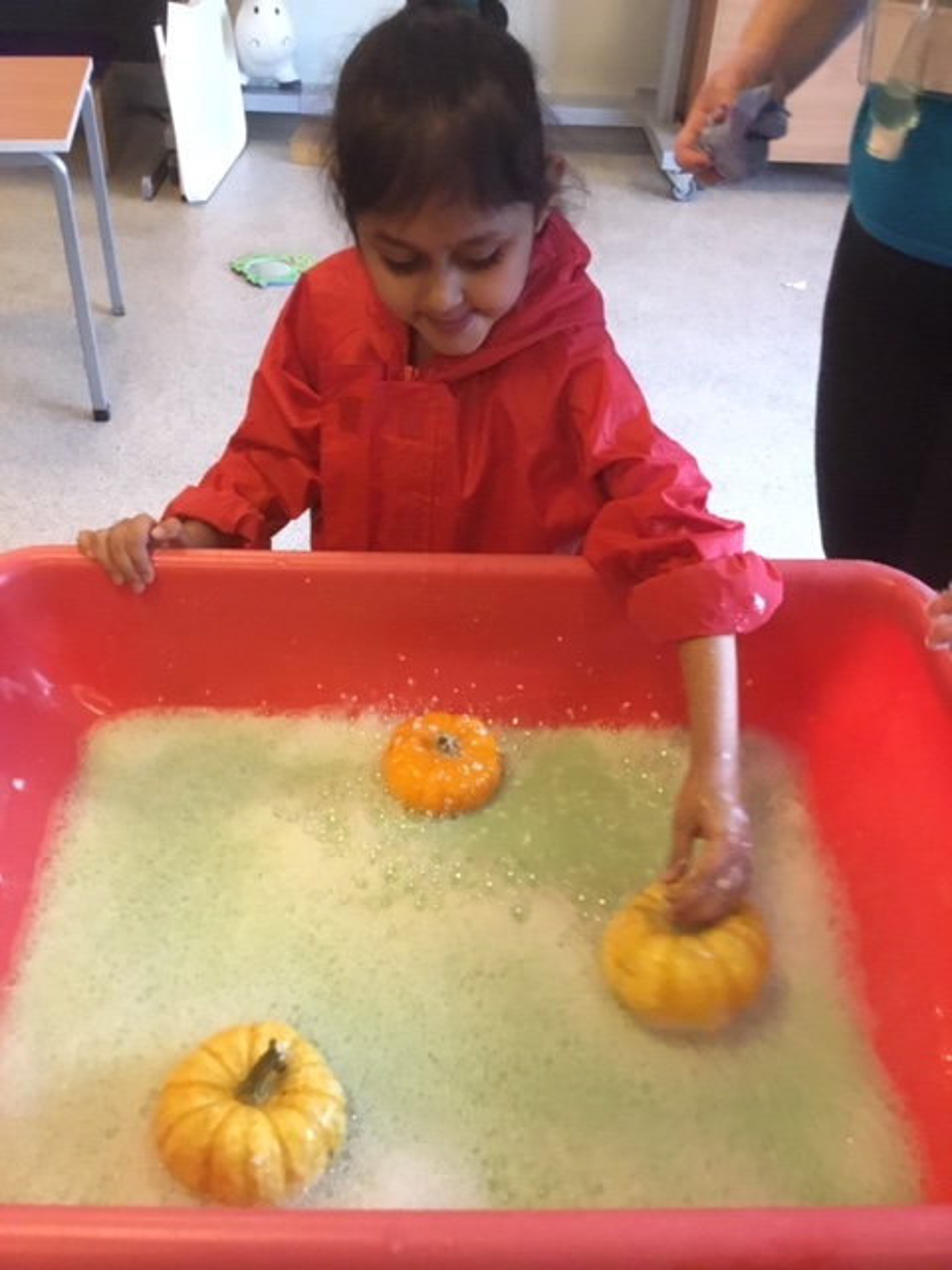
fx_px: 1137
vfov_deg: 58.4
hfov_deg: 45.4
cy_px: 635
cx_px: 476
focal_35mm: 31
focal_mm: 3.3
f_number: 2.4
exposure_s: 1/17
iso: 400
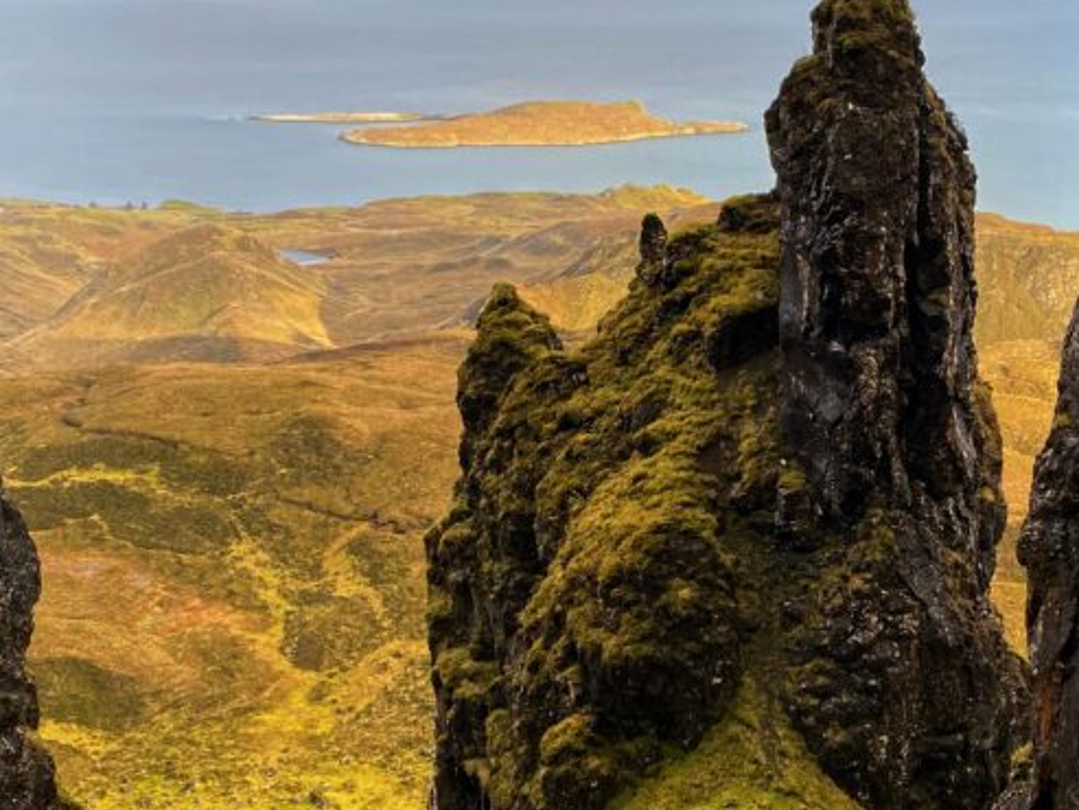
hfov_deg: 35.5
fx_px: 1684
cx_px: 595
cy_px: 458
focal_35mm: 54
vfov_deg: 27.0
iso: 32
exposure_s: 1/291
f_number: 1.8
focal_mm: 4.25
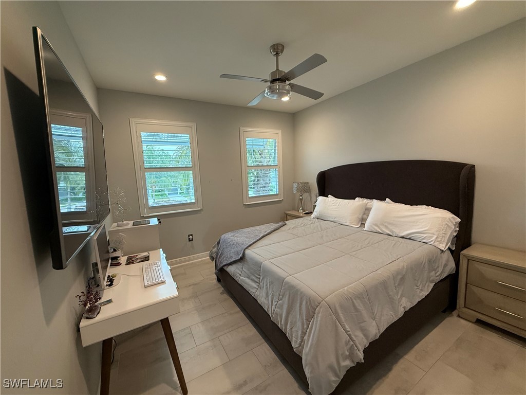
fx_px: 213
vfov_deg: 85.7
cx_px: 263
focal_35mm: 14
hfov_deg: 102.1
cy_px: 198
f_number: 2.2
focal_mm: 2.22
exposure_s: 1/120
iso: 250
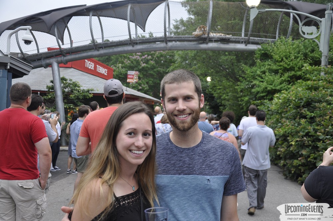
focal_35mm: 42
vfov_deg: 31.8
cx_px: 166
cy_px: 110
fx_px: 388
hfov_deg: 46.5
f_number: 4
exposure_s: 1/40
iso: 400
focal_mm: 28
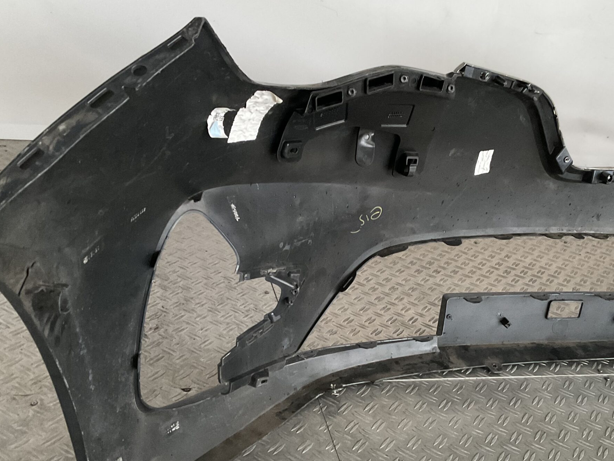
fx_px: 745
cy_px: 288
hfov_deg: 44.7
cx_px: 348
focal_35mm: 42
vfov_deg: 34.2
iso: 400
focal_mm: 3
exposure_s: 1/30
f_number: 1.8
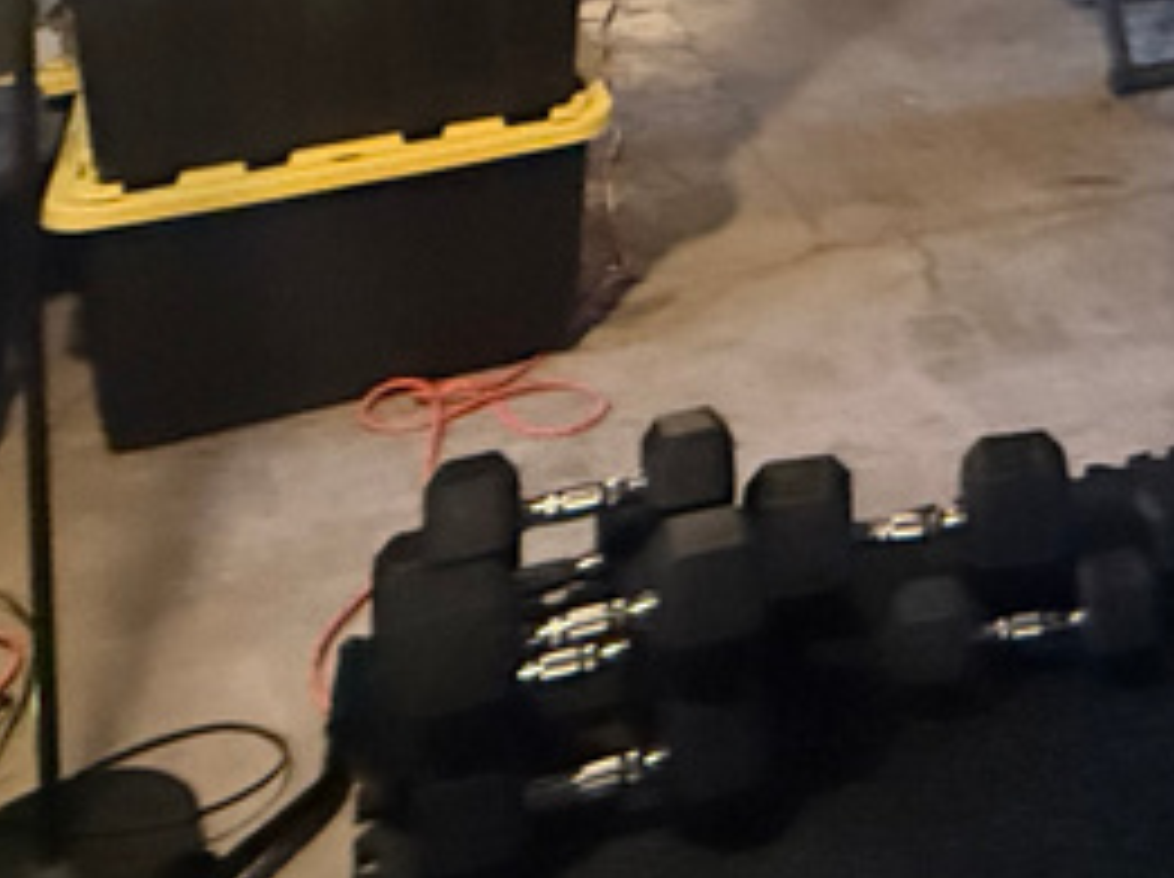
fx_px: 1863
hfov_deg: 31.3
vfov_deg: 21.0
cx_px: 1273
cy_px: -554
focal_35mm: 55
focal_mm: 2.22
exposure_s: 1/40
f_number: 2.2
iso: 1600
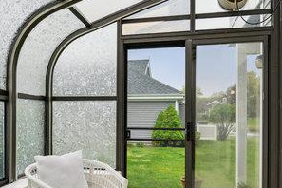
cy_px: 127
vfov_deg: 37.4
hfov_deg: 54.1
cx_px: 113
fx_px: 274
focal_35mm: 35
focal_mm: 16
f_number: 5.6
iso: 500
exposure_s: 1/80
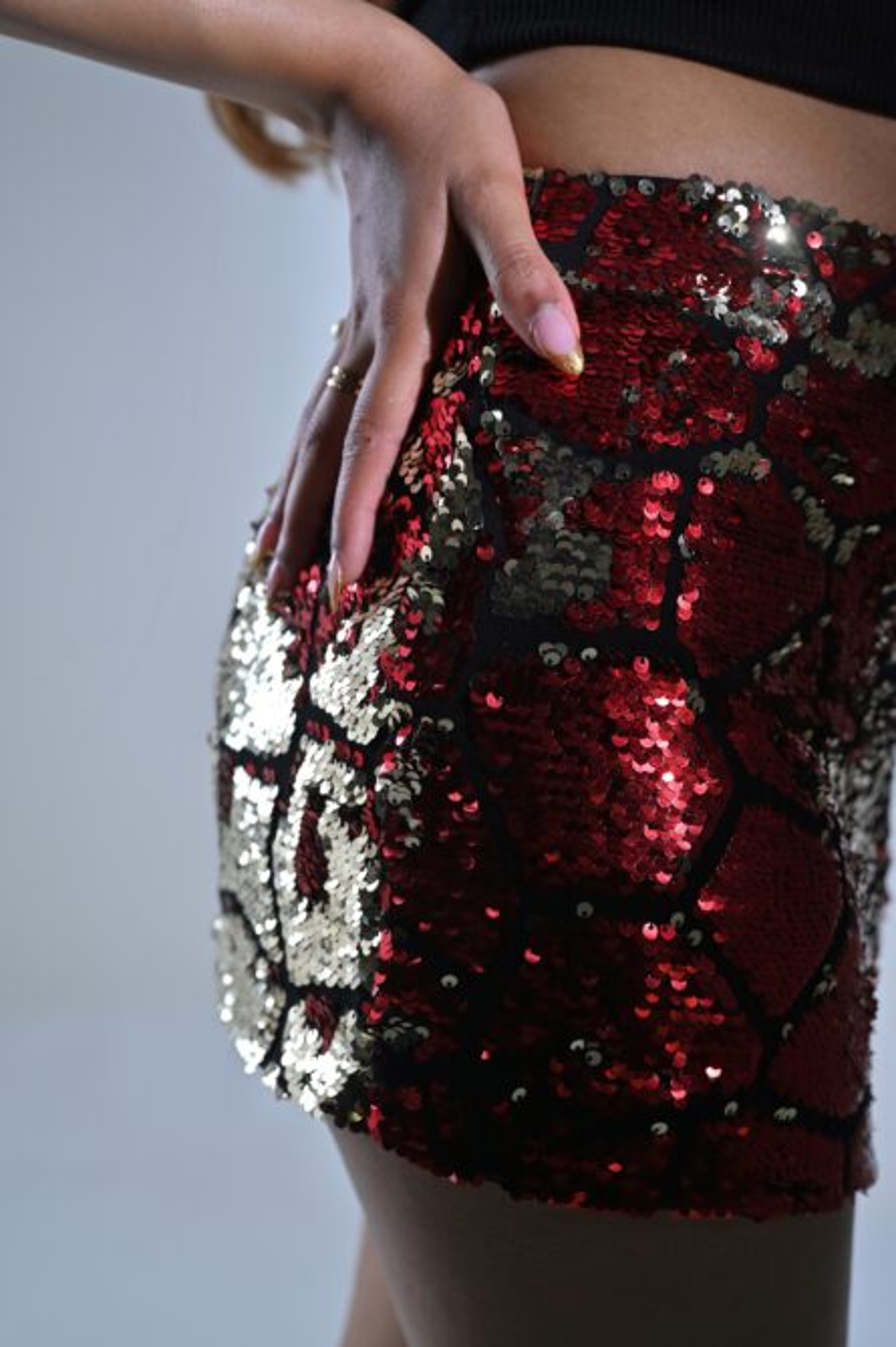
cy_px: 674
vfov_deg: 39.6
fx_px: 1869
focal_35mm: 50
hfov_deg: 27.0
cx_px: 448
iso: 125
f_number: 4.5
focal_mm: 50
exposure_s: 1/200
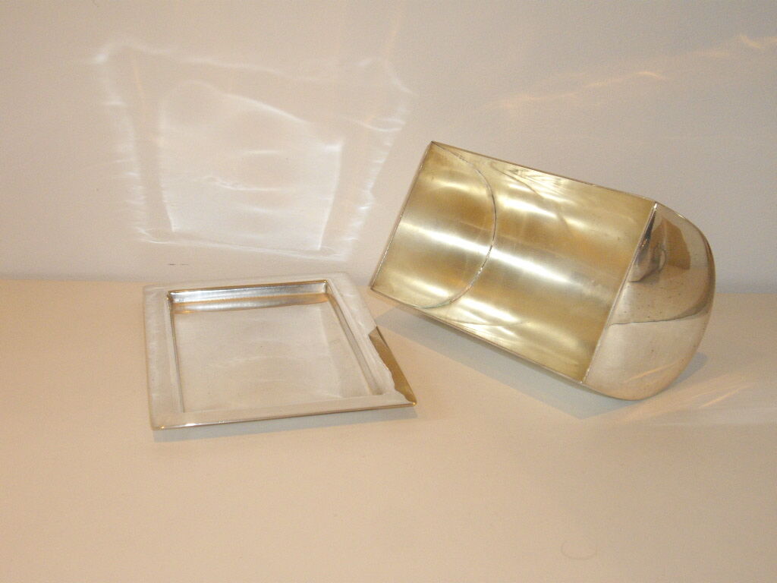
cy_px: 292
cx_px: 388
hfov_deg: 34.9
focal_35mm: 55
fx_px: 1235
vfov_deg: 26.6
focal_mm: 11.5
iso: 400
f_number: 3.4
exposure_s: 1/60
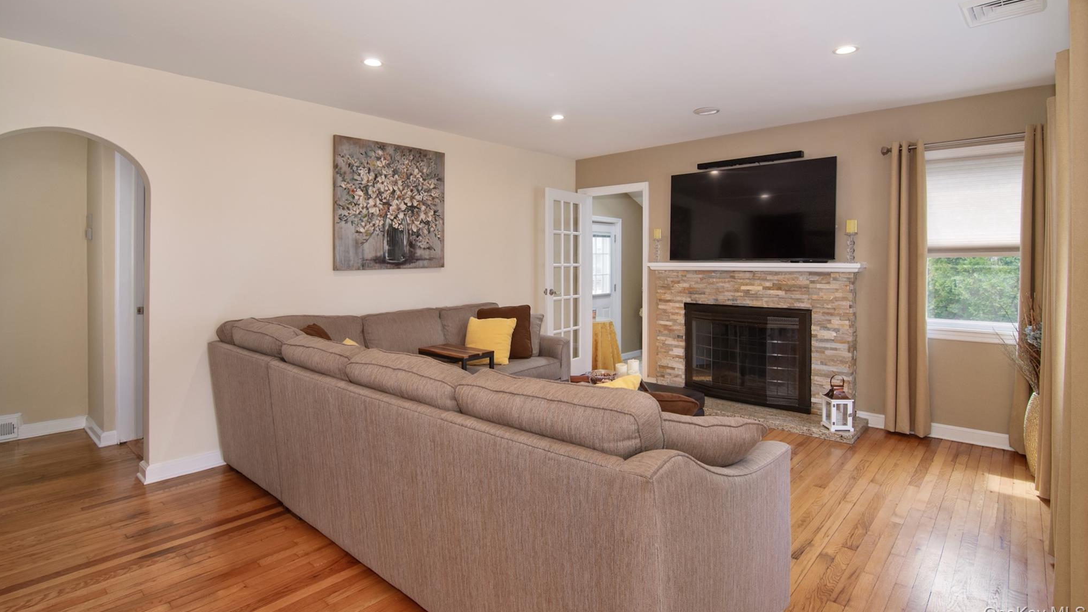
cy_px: 258
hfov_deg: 94.2
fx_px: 506
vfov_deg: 62.0
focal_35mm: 18
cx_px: 541
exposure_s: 1/200
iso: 640
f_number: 8
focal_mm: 11
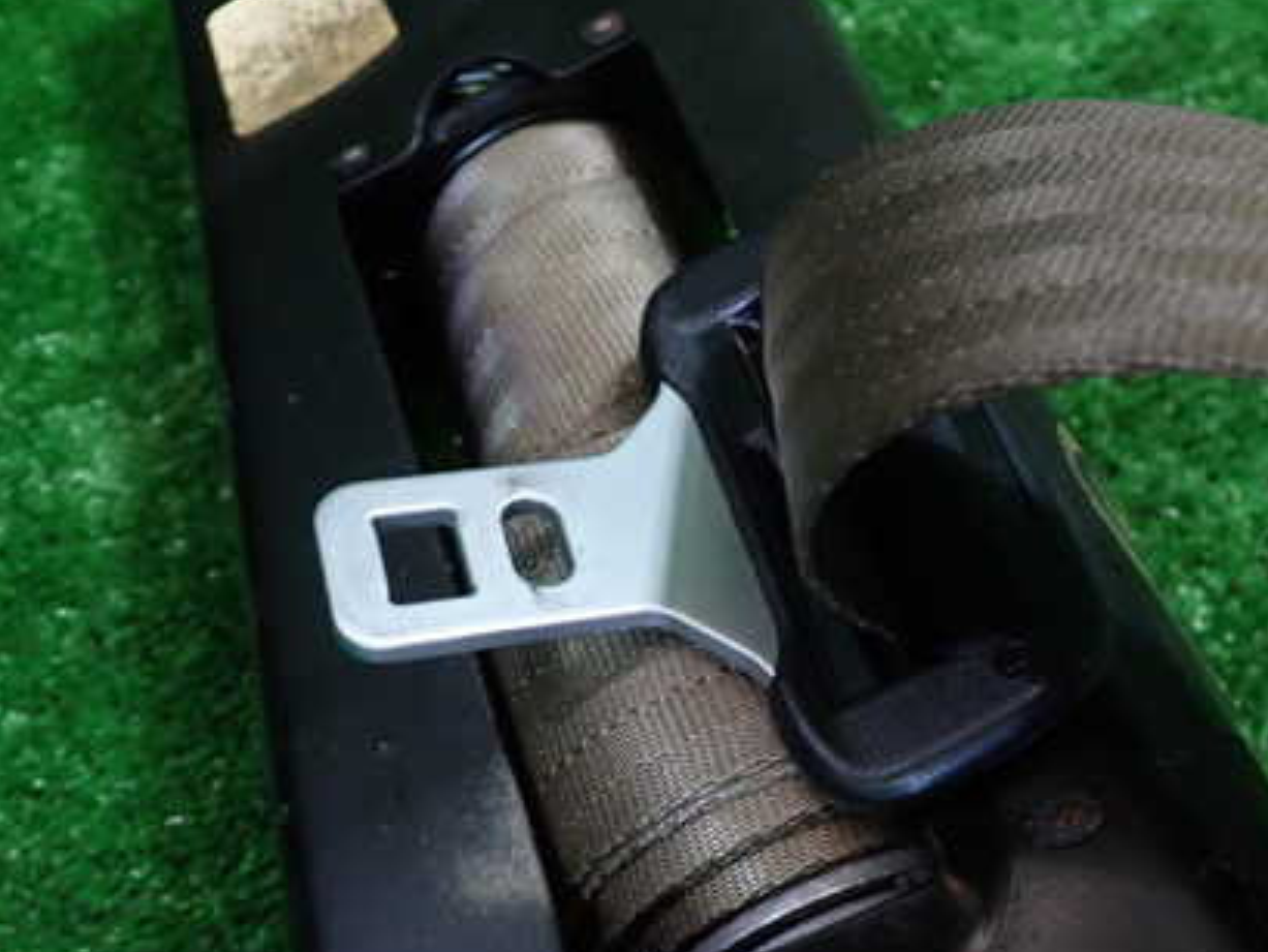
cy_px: 605
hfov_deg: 42.9
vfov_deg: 32.7
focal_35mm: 44
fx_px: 1612
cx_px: 673
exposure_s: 1/30
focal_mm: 5.4
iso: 200
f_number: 2.3
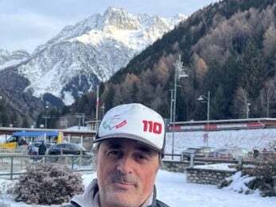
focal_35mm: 52
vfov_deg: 27.8
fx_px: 415
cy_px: 143
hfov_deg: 35.8
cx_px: 61
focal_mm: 5.7
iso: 50
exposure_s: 1/924
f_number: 1.5
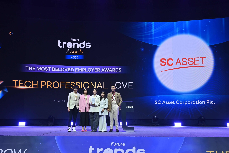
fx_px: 286
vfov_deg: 29.9
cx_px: 114
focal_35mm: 45
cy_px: 76
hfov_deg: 43.6
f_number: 5
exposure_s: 1/125
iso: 400
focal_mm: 45
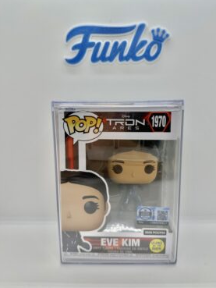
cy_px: 148
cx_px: 115
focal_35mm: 26
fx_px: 216
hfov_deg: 53.0
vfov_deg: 67.3
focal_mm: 6.76
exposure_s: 1/302
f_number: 1.78
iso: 80
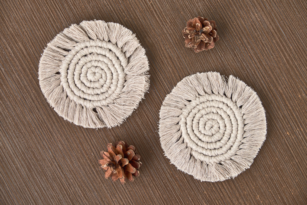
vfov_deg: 16.5
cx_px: 154
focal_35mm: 83
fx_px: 708
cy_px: 102
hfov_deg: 24.5
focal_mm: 55
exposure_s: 1/38
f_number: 5.6
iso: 400
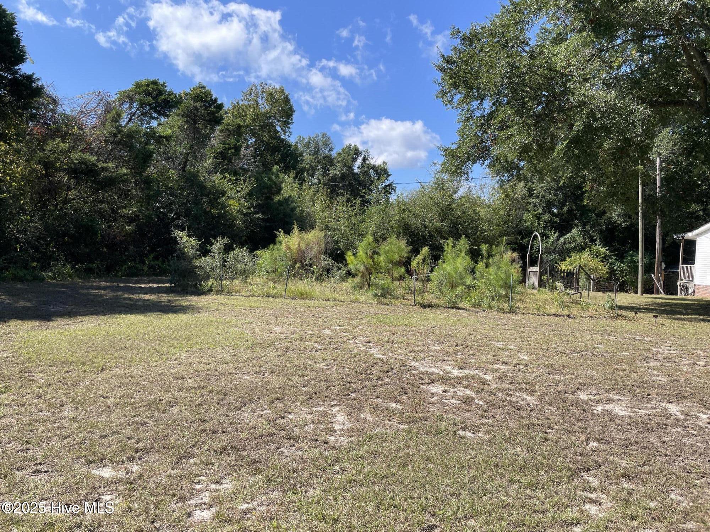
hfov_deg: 67.3
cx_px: 355
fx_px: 533
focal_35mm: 26
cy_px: 266
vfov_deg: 53.1
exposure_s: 1/1916
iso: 32
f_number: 1.6
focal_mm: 4.2
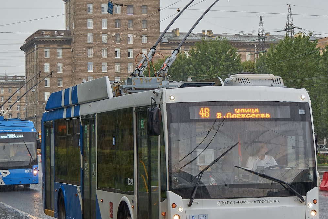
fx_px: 938
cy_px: 126
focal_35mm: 103
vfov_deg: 13.3
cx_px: 159
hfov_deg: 19.8
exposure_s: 1/160
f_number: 5.6
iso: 250
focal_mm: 46
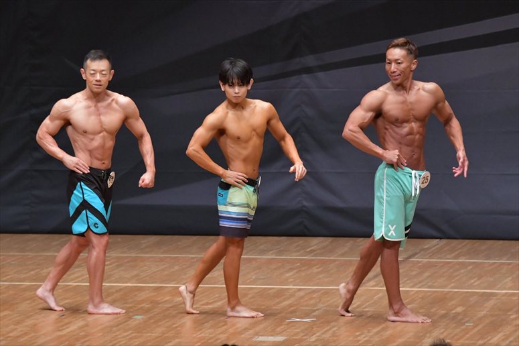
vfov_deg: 5.1
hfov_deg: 7.6
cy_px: 173
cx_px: 260
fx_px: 3891
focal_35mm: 270
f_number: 5.6
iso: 6400
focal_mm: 180
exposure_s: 1/400
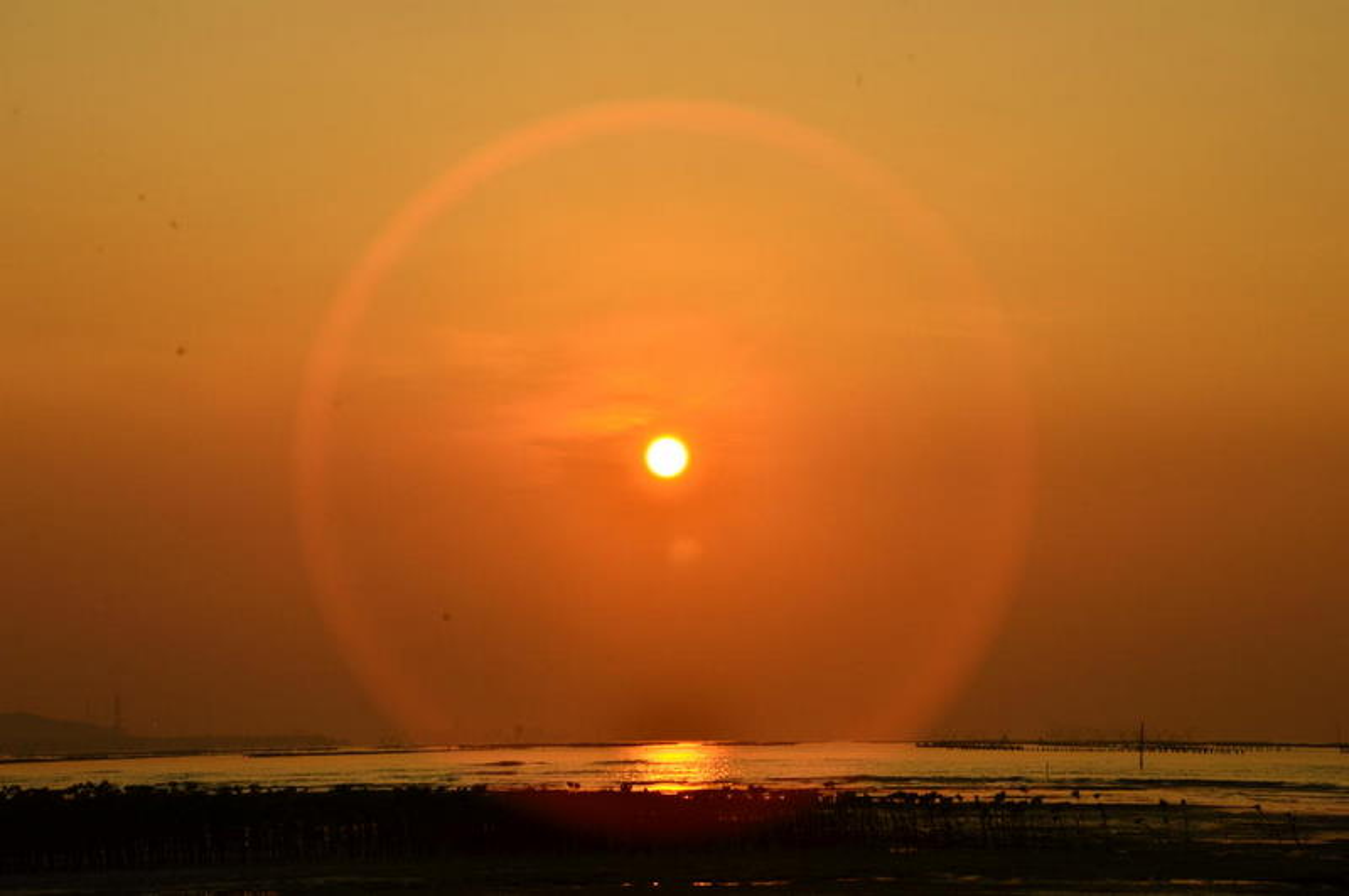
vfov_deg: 13.0
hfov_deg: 19.5
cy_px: 448
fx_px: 3929
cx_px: 674
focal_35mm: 105
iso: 200
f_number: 22
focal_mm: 70
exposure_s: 1/320
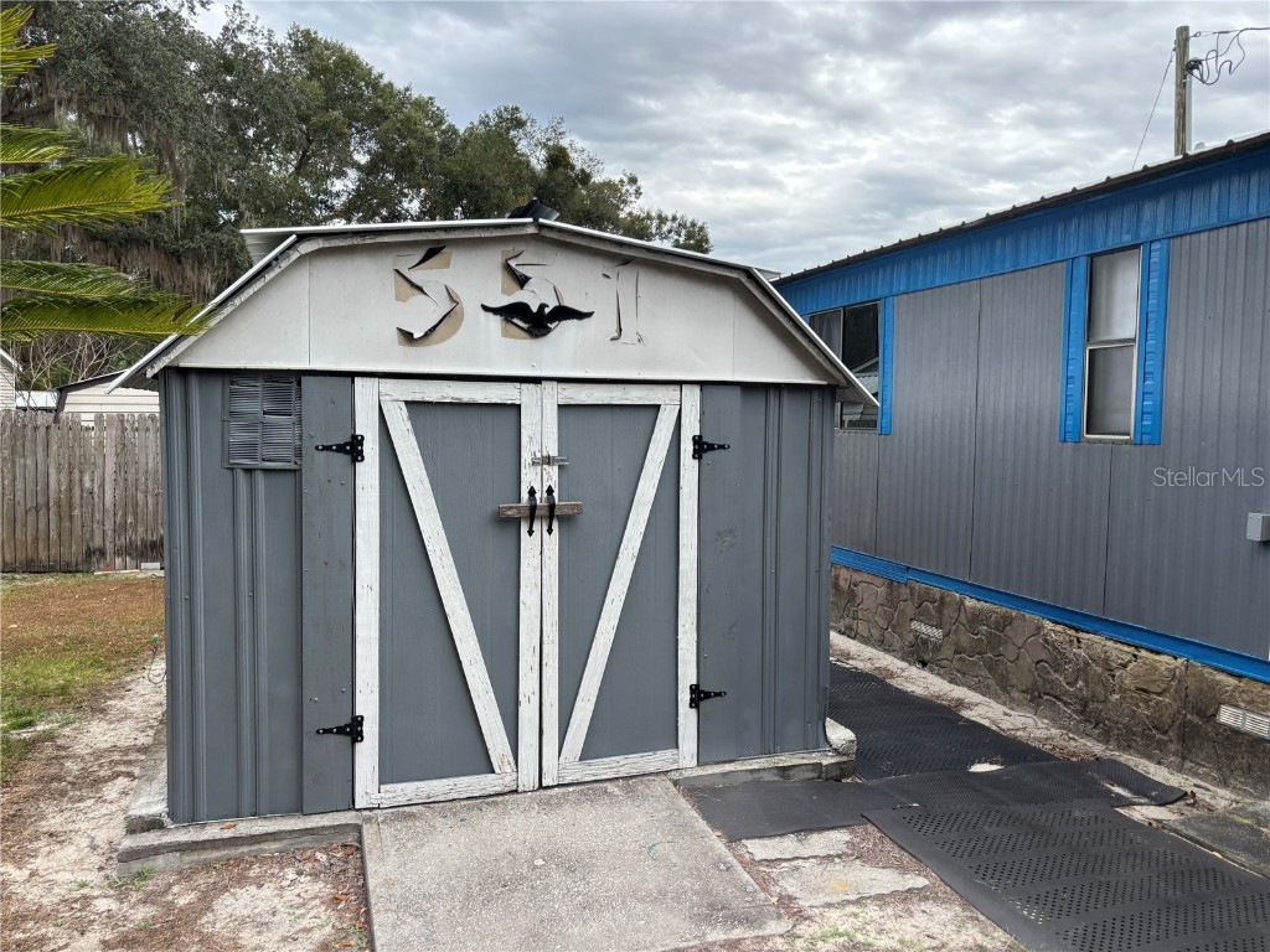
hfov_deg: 67.3
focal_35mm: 26
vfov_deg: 53.1
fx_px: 954
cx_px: 635
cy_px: 476
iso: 50
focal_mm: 5.96
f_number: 1.6
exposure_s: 1/988
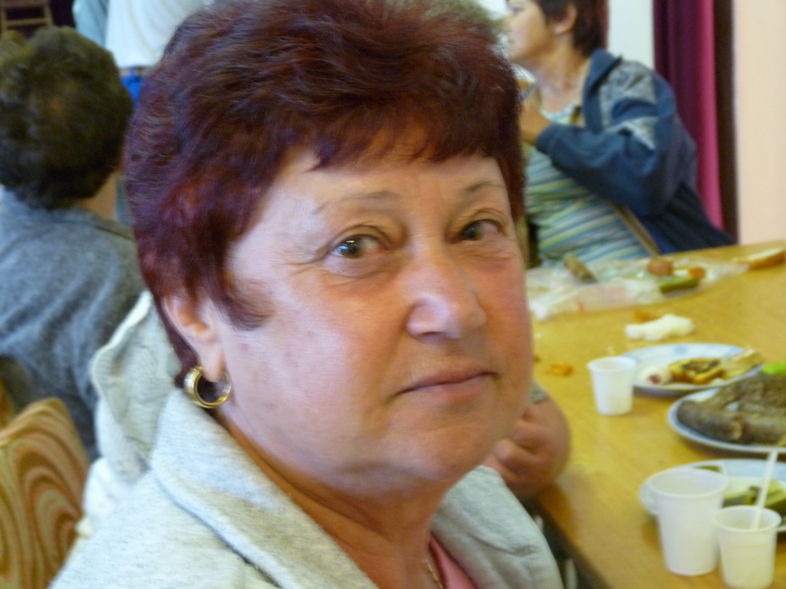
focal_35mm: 65
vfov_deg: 22.6
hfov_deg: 29.8
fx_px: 1476
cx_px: 393
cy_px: 294
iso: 400
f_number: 3.4
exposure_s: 1/13
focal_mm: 11.5
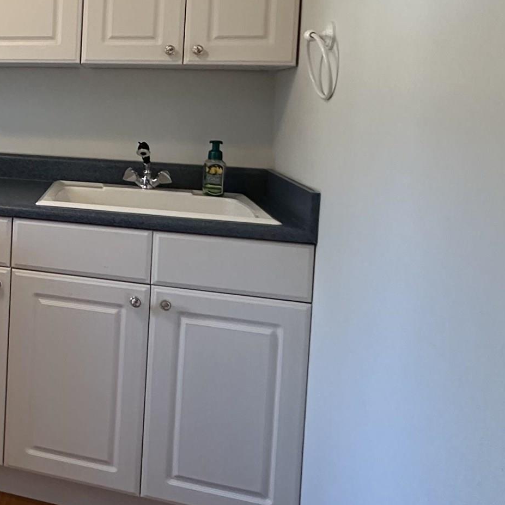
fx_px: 677
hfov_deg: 32.0
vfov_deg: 39.8
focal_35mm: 41
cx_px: -138
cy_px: 126
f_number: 2.2
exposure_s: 1/60
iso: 400
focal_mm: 2.22
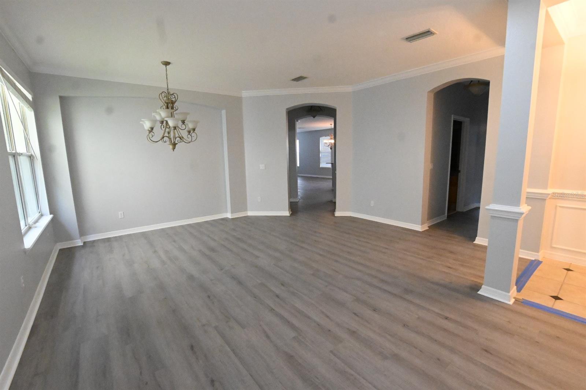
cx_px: 293
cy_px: 195
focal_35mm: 15
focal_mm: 10
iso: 10000
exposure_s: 1/200
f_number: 8
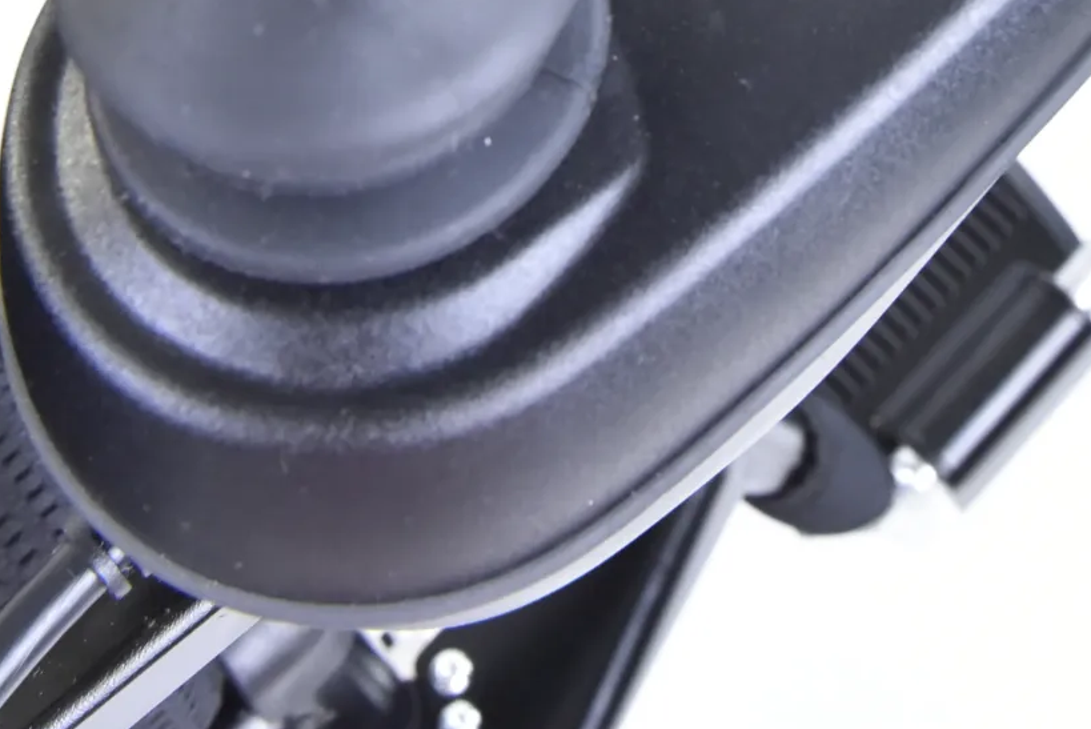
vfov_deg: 16.4
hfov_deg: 26.6
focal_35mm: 75
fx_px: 2274
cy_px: -399
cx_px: 818
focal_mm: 24
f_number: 11
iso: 3200
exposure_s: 1/30
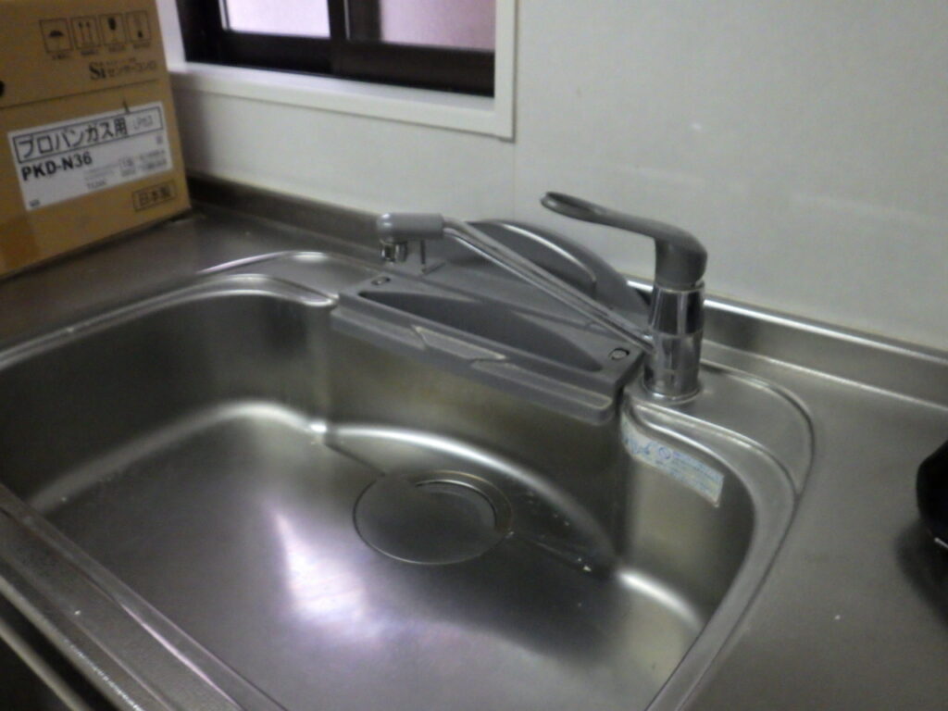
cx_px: 474
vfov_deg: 49.7
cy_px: 356
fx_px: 767
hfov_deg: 63.4
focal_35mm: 28
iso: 1250
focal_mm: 5
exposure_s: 1/60
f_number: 3.5
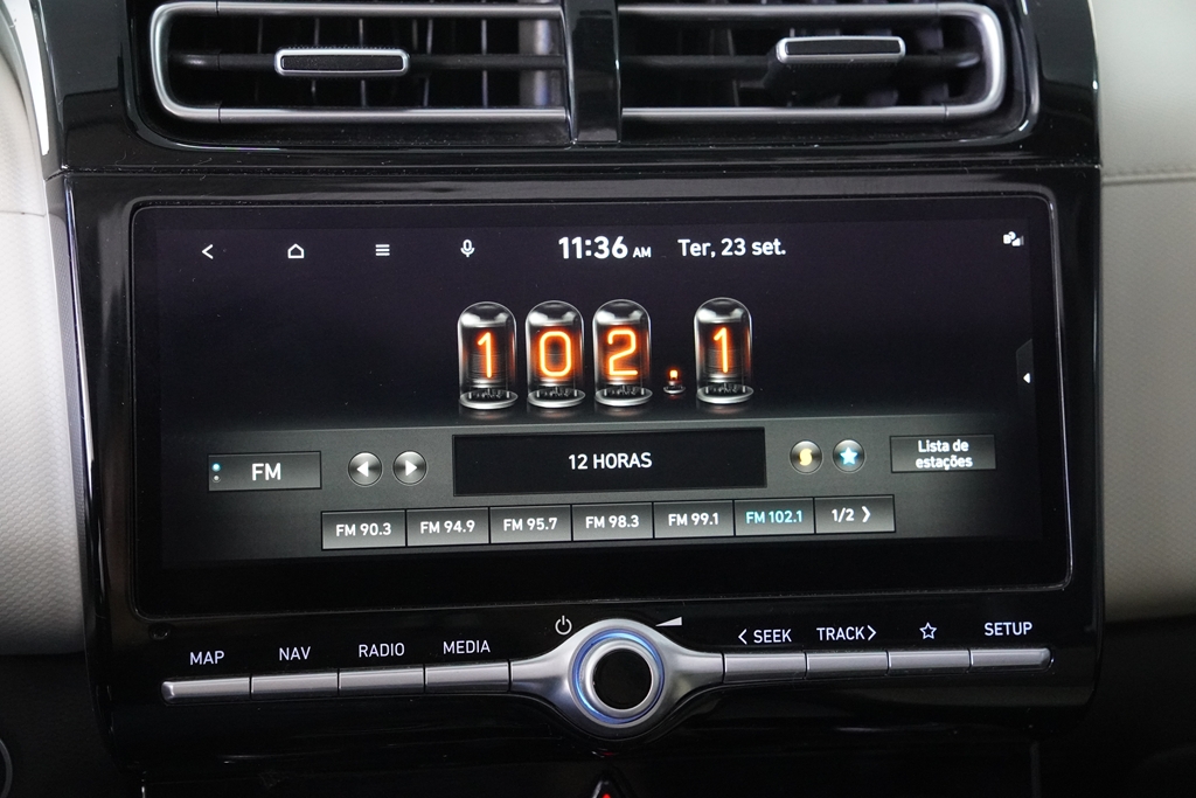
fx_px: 1944
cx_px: 598
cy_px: 399
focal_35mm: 58
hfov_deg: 34.2
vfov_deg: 23.2
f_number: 2.8
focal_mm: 39
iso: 5000
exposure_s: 1/160
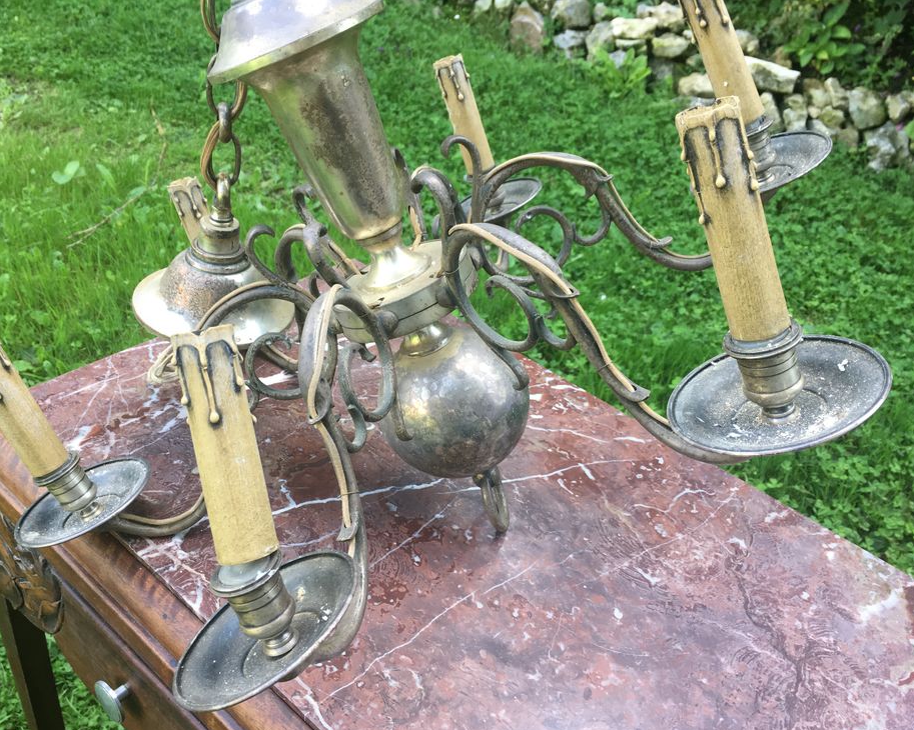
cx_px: 419
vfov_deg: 47.1
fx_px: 838
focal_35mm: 31
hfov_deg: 57.1
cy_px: 374
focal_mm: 4.15
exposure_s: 1/100
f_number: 2.2
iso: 40
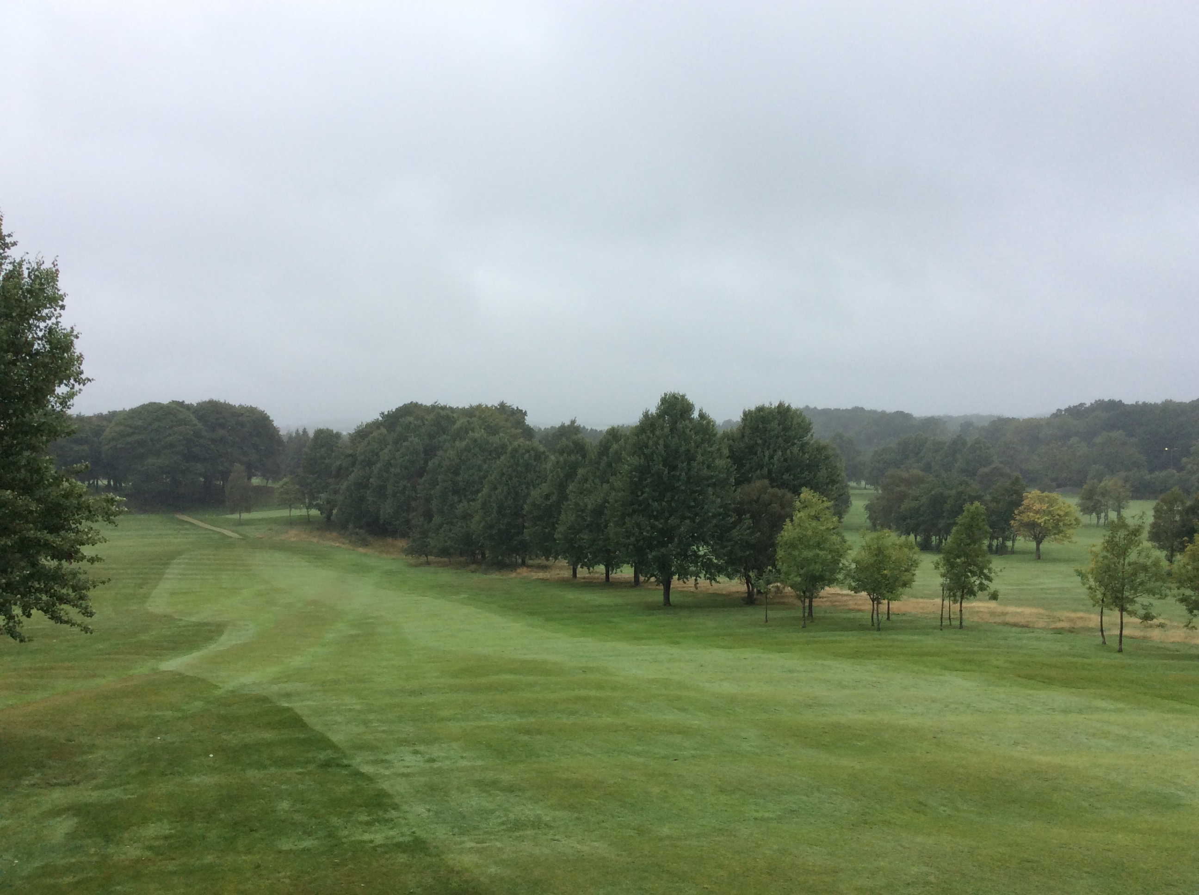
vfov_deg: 44.1
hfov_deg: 56.9
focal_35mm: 32
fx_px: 1107
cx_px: 600
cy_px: 448
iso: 32
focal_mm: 3.3
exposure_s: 1/106
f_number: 2.4
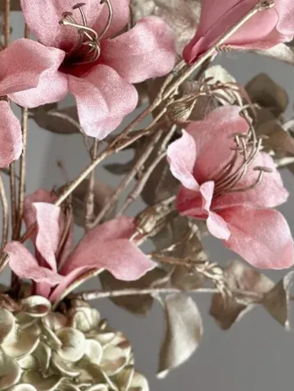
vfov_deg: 15.4
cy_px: 209
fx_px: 1450
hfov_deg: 11.4
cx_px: -47
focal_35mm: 128
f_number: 1.78
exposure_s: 1/102
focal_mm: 6.86
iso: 125
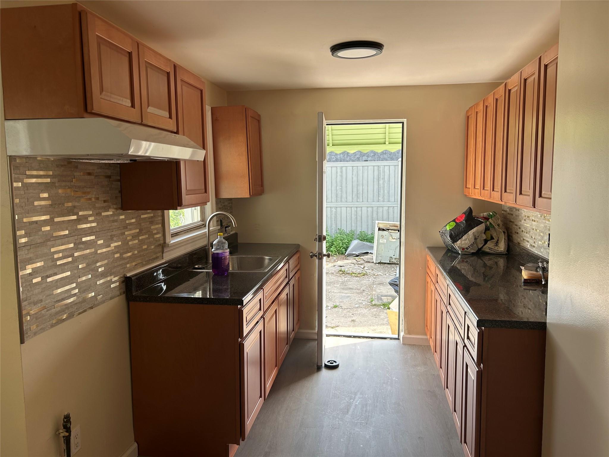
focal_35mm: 26
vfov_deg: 53.1
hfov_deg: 67.3
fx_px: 457
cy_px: 228
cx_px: 304
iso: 40
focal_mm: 5.7
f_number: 1.5
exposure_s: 1/152
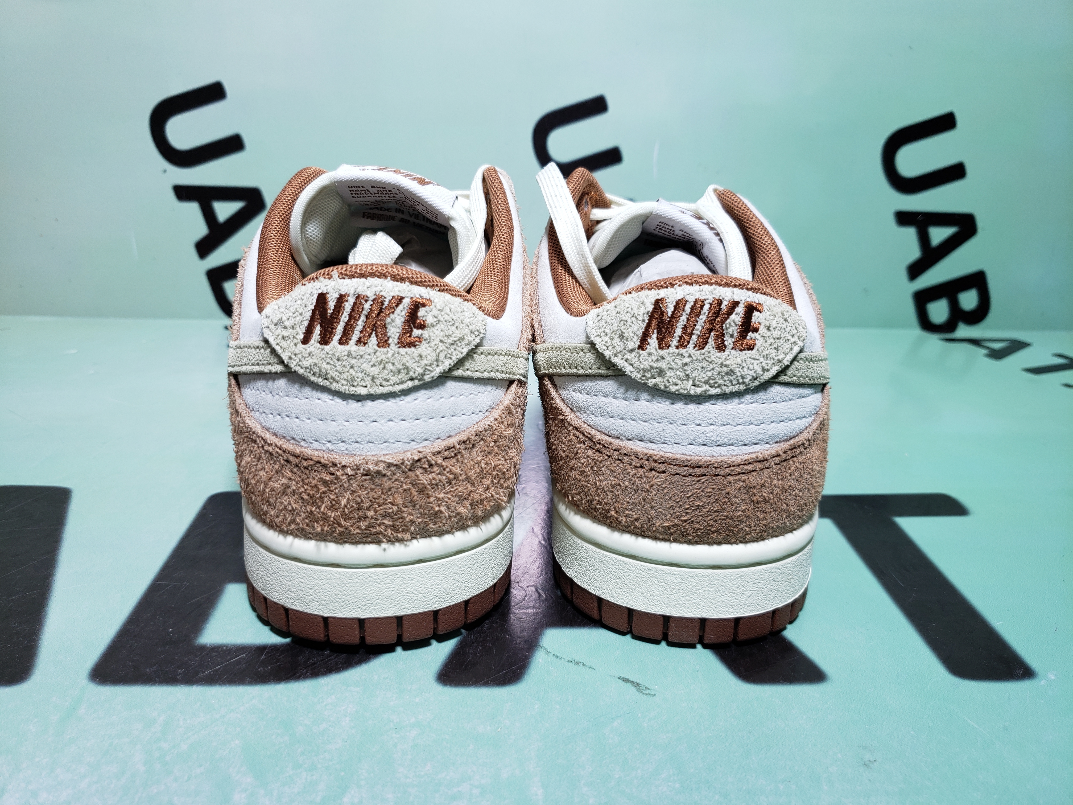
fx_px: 806
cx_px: 536
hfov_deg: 67.3
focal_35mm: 26
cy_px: 402
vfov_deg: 53.1
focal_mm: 4.3
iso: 50
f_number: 1.5
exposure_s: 1/261
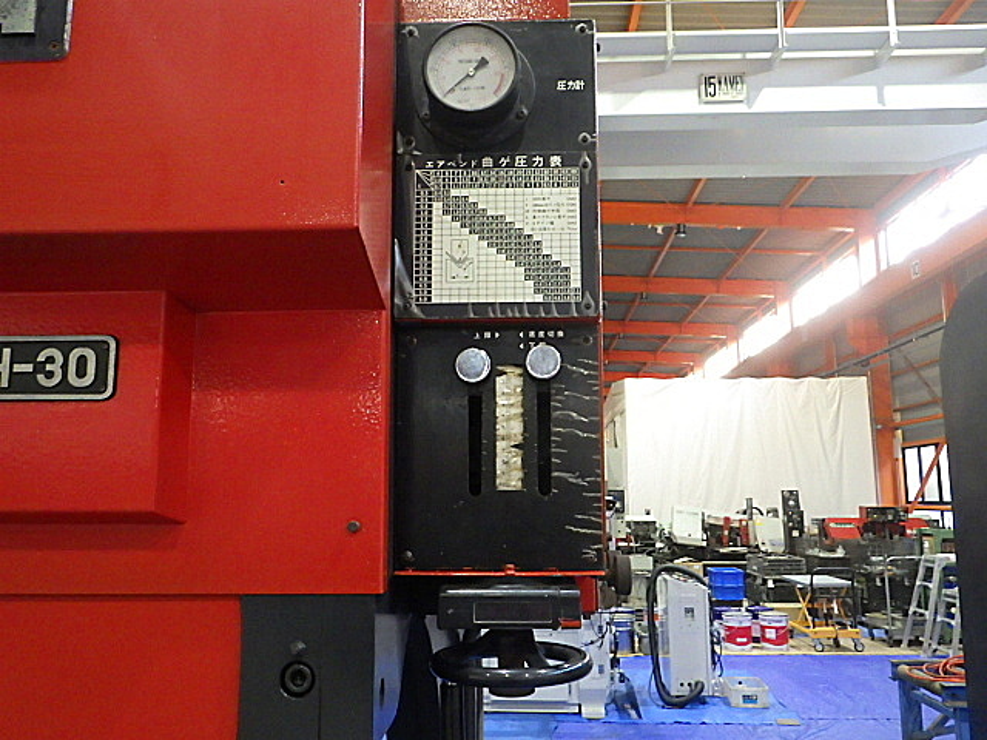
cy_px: 370
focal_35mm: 28
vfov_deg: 49.7
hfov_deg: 63.4
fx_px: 798
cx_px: 494
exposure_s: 1/45
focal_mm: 5
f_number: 3.5
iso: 1250
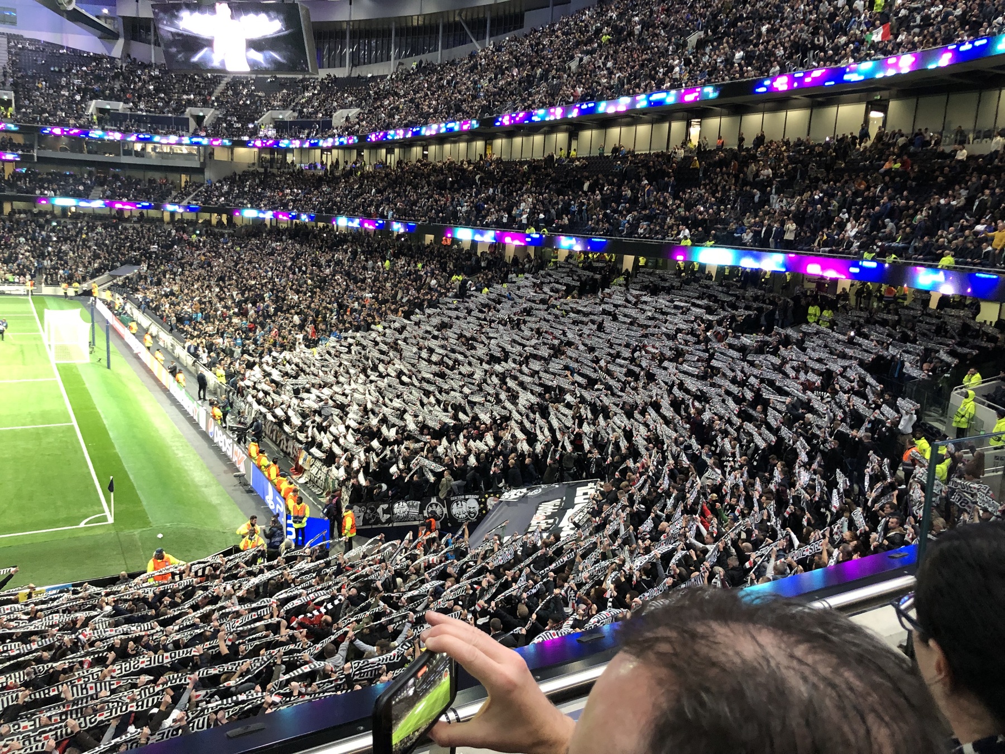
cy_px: 377
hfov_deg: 63.4
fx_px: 813
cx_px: 502
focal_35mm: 28
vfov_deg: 49.7
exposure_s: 1/17
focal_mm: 3.99
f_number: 1.8
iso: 100
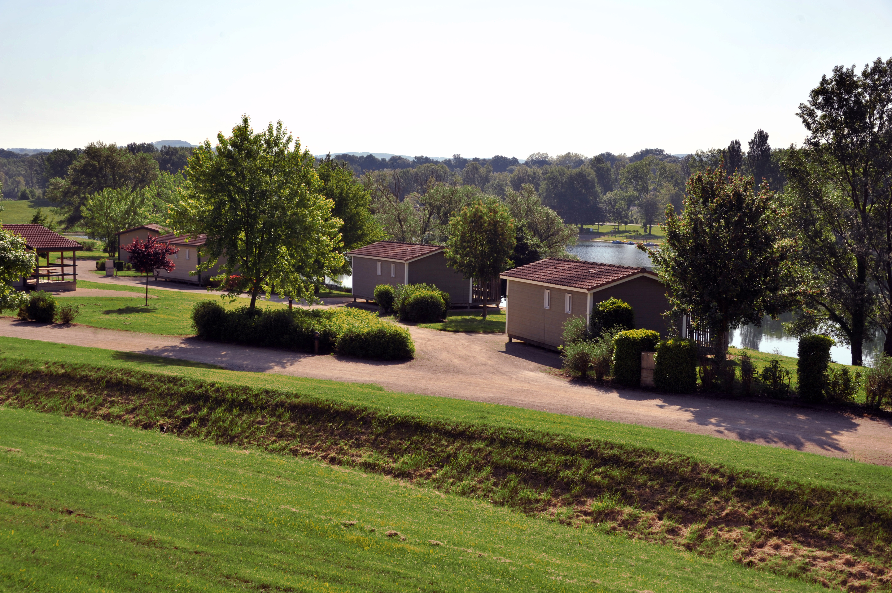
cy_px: 296
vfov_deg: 28.0
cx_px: 446
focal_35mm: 48
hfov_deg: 41.1
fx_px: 1189
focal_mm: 48
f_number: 9
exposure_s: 1/320
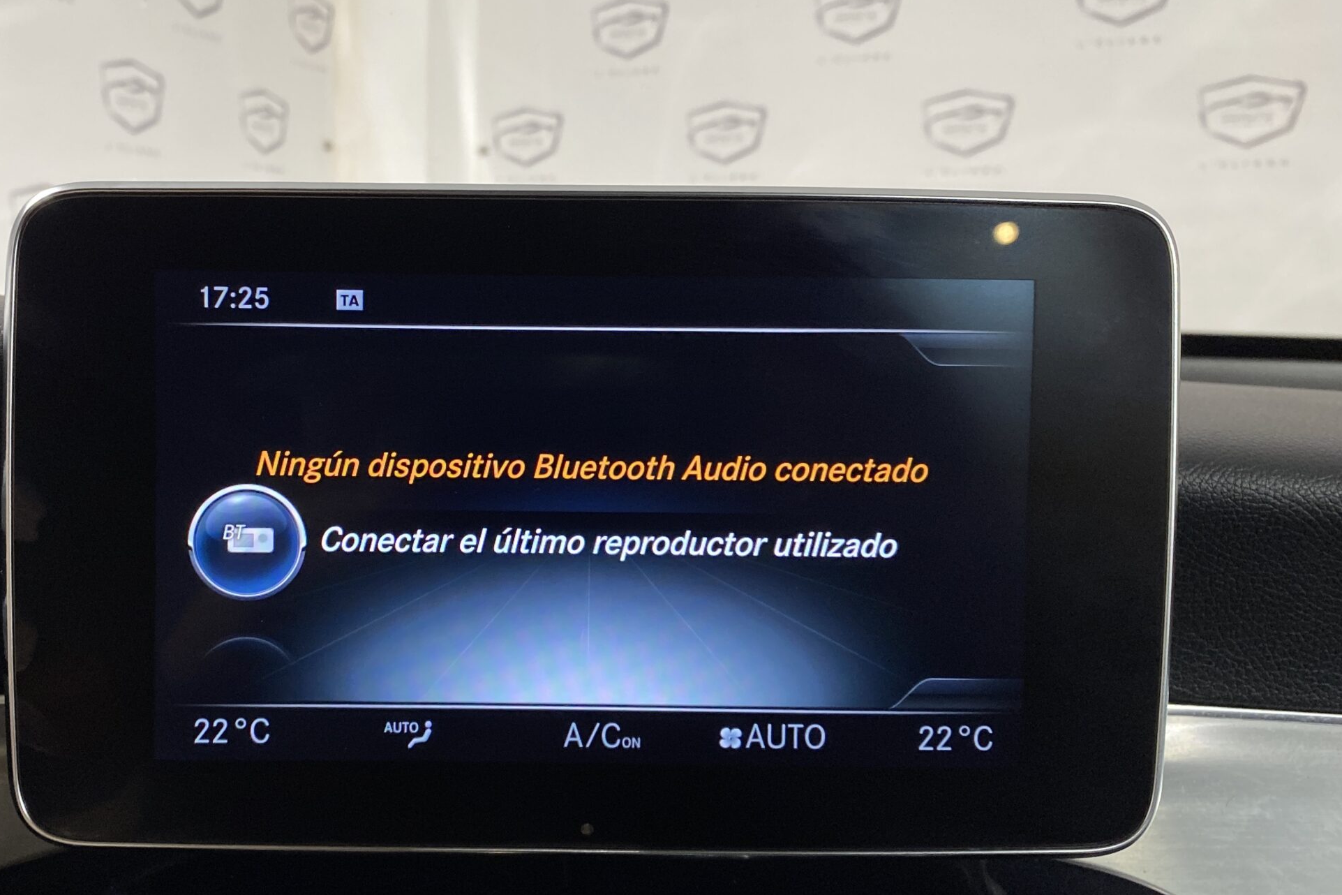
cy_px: 506
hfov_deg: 52.5
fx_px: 1342
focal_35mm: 36
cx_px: 495
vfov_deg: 36.8
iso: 100
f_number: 1.8
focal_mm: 4.25
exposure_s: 1/105
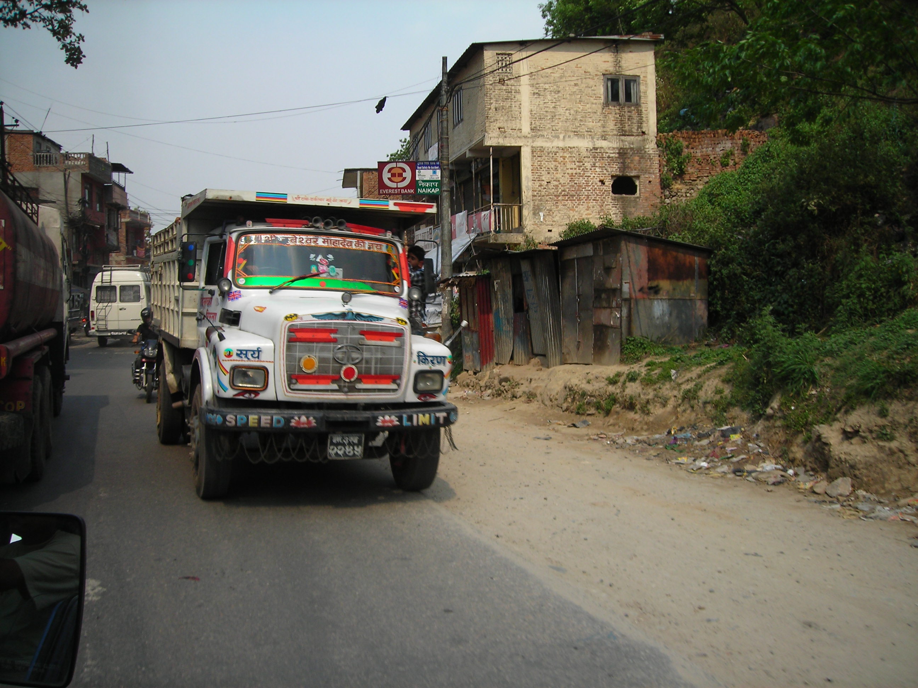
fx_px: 1008
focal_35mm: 38
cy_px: 344
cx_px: 459
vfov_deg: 37.7
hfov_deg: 49.0
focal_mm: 6.3
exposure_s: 1/138
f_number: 6.4
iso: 50
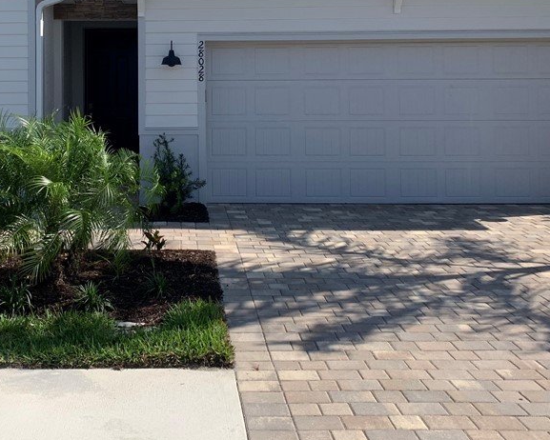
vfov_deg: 32.7
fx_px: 733
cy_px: 101
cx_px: 185
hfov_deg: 40.6
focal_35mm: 45
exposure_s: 1/2364
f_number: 1.8
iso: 25
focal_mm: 4.25
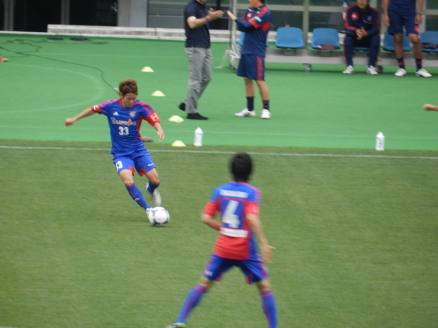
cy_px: 164
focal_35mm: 732
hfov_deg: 2.7
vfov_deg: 2.0
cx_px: 219
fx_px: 9262
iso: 180
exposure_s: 1/100
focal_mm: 130.2
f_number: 5.7
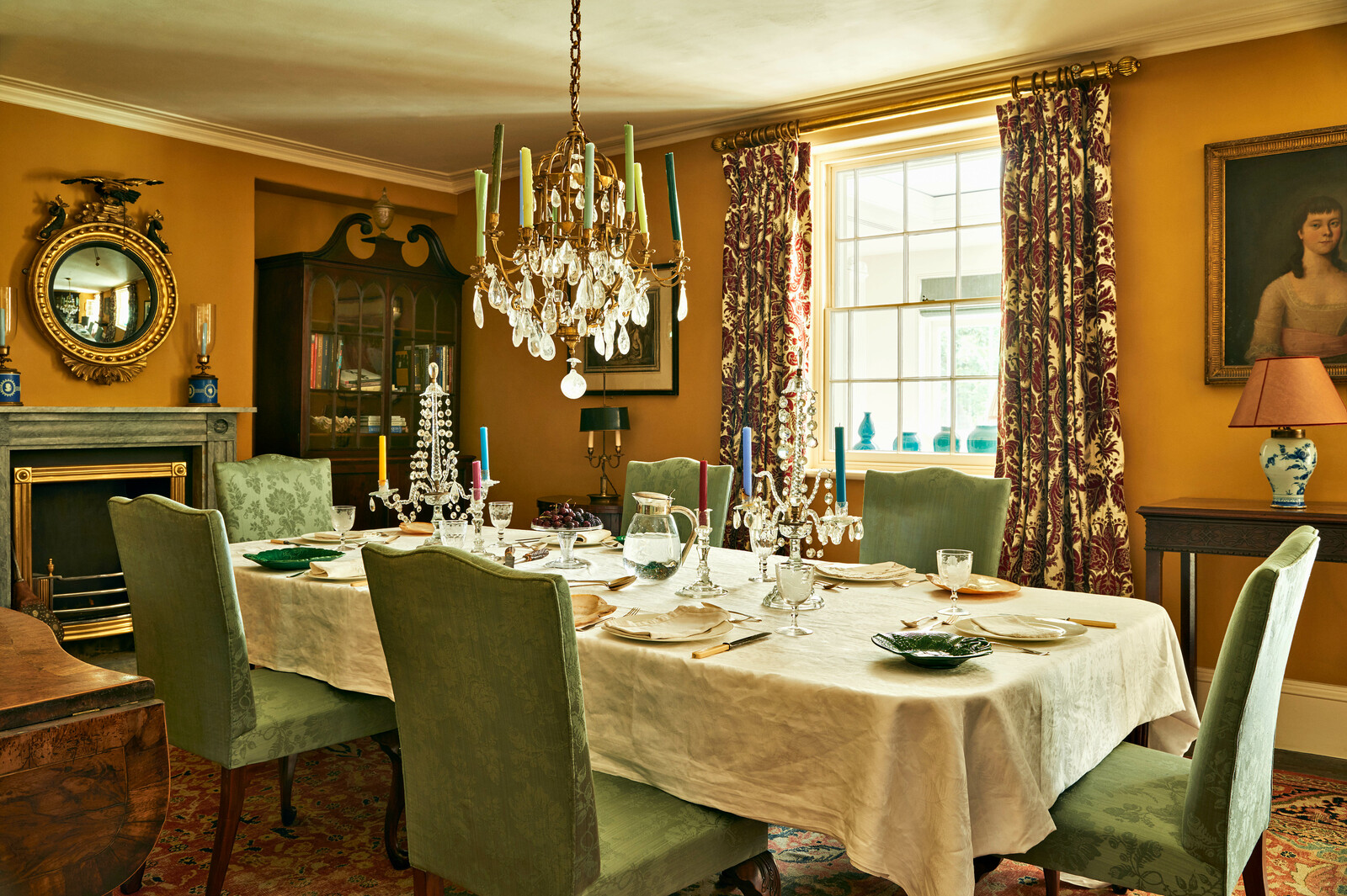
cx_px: 674
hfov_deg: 54.5
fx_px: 1309
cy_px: 448
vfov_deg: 37.8
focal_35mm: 35
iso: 100
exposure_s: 4
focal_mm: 35
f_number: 11
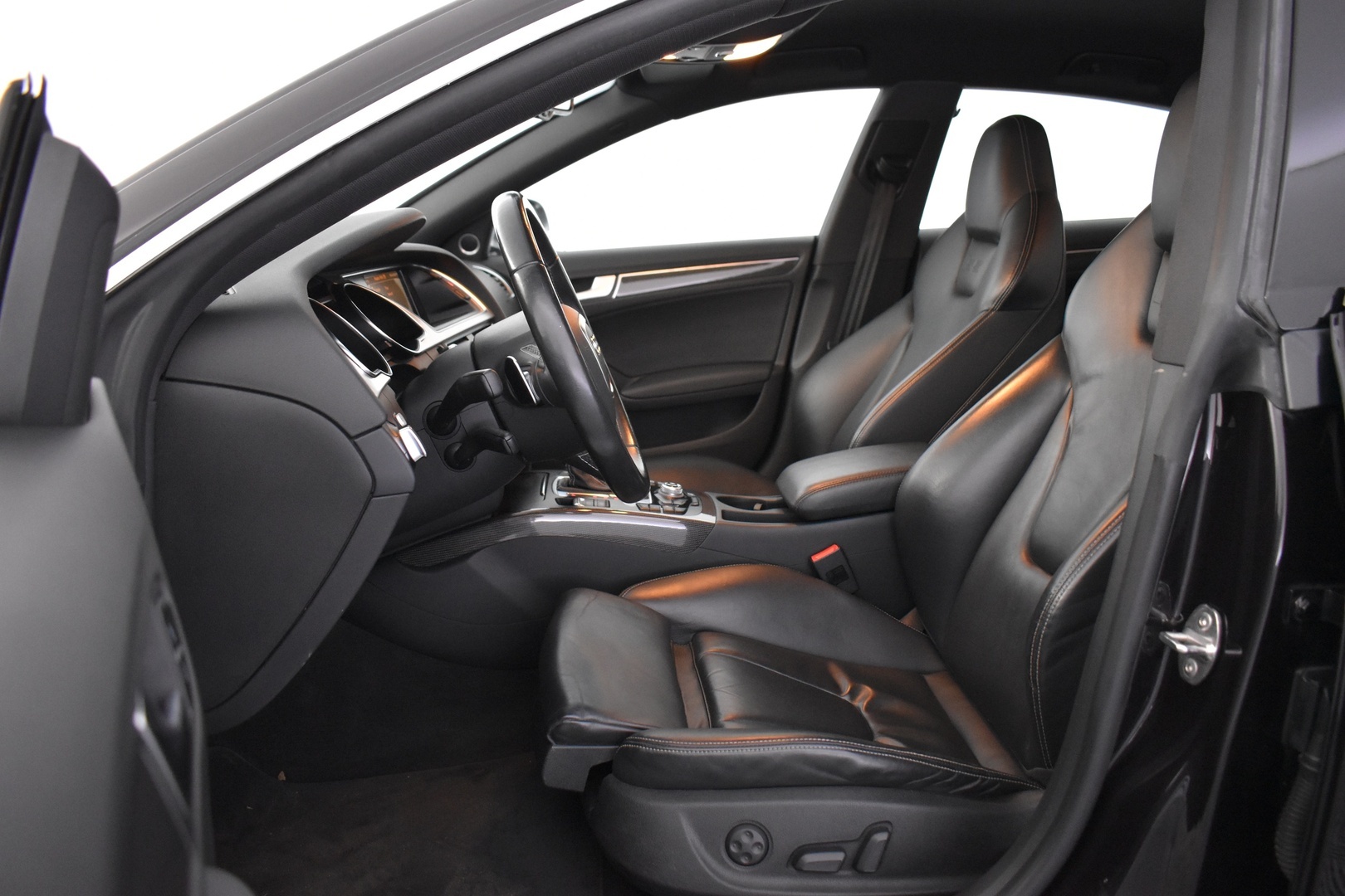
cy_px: 448
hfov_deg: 67.4
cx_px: 672
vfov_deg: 47.9
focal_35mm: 27
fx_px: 1009
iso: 3200
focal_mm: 18
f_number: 3.5
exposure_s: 1/30
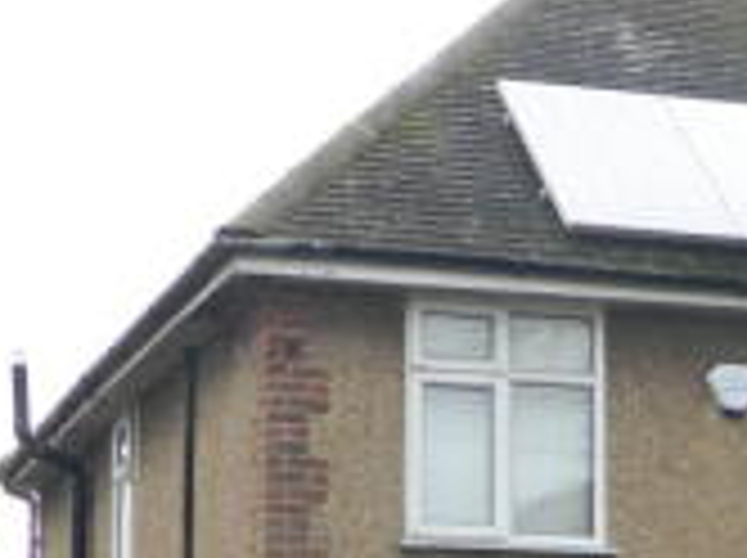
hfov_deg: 16.0
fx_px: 2650
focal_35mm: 123
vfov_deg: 11.8
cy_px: 682
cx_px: 416
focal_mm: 6.2
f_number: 3.3
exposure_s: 1/250
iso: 110
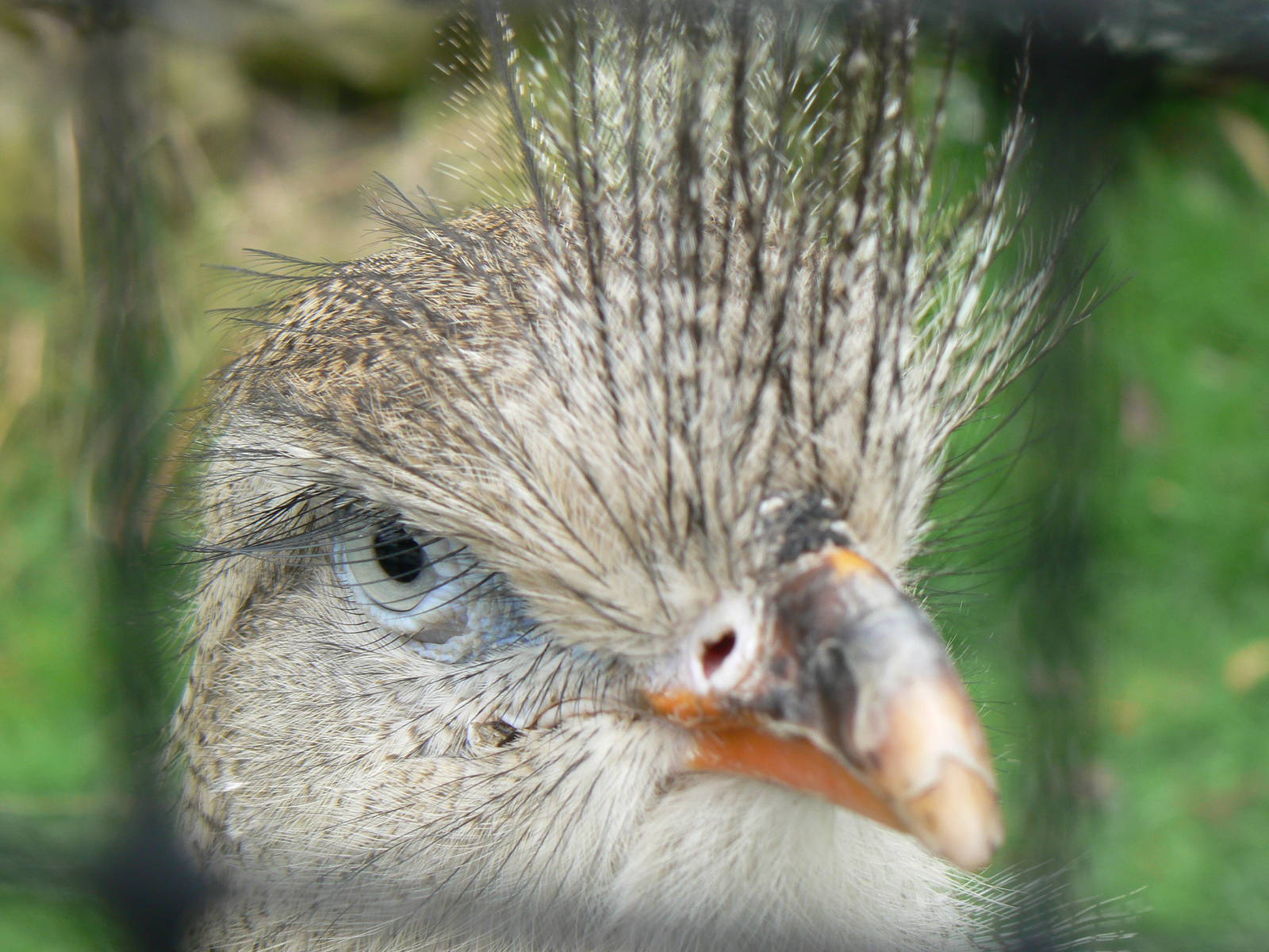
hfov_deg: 18.9
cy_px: 476
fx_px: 3813
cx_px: 634
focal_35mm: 104
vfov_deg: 14.2
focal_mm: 17.3
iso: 80
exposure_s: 1/100
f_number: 4.5
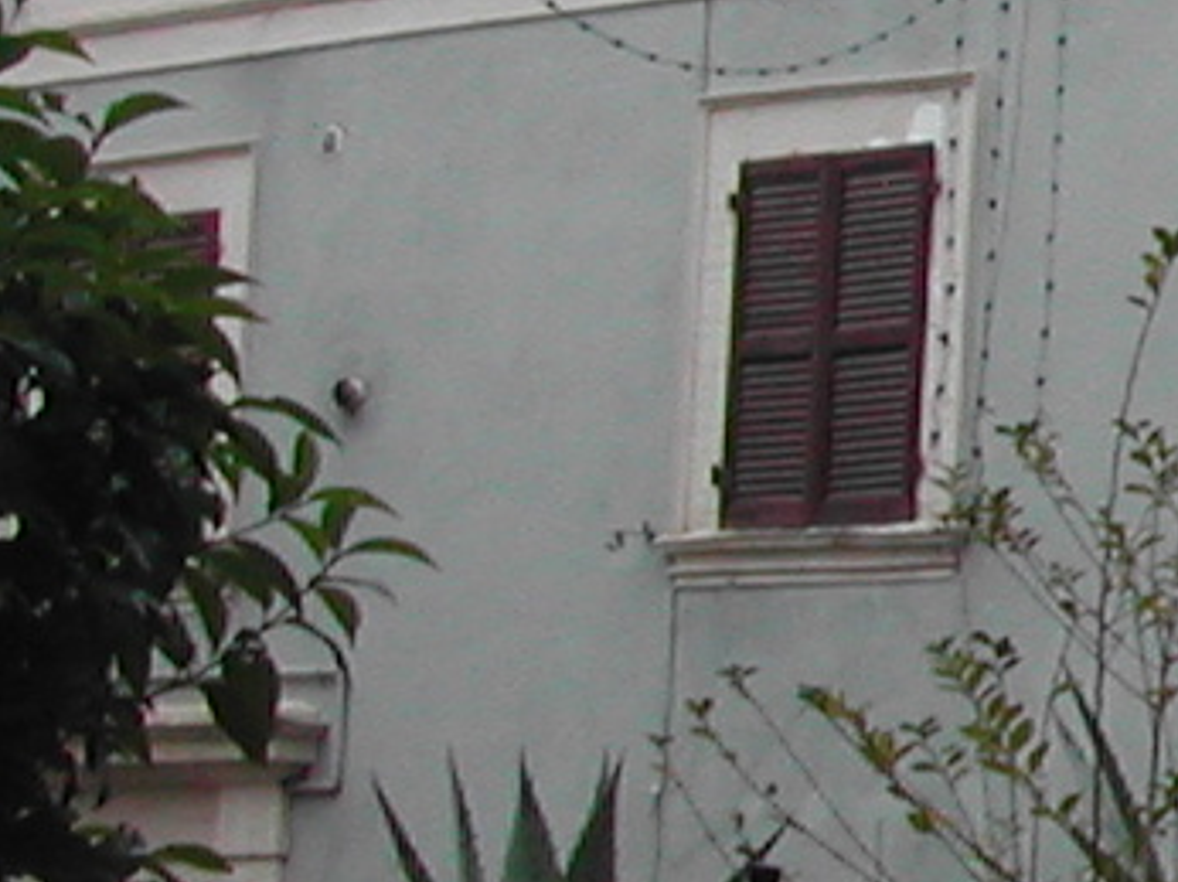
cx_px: 2775
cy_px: 41
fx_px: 7652
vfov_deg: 6.6
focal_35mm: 225
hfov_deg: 8.1
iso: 100
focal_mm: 8
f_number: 2.8
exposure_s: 1/349
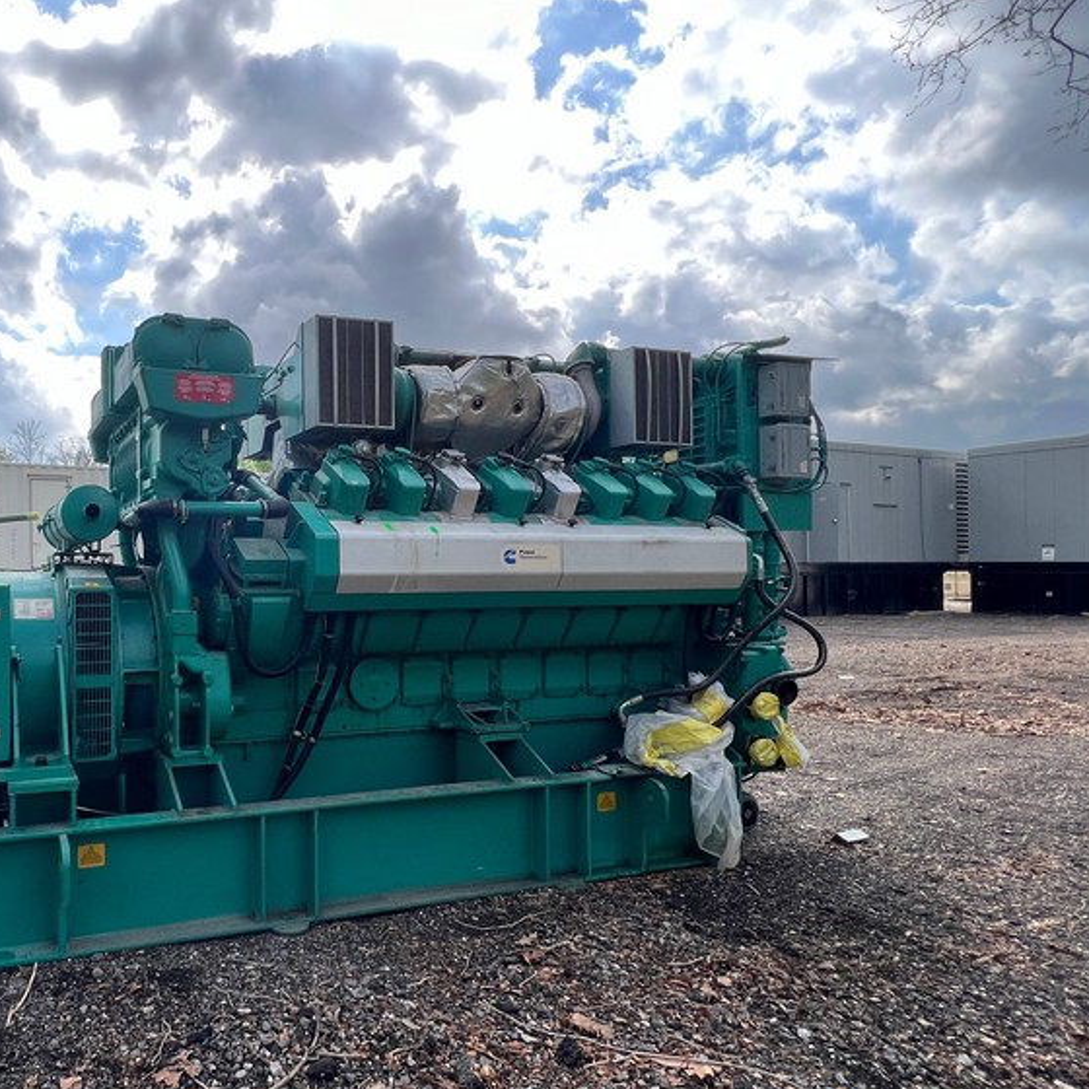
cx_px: 235
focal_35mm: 21
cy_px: 574
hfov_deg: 66.3
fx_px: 747
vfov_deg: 72.1
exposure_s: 1/555
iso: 32
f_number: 1.8
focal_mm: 1.57
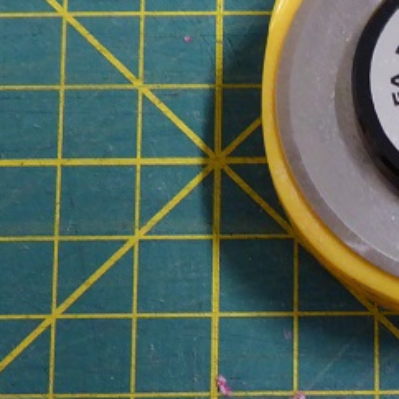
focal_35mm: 73
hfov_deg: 22.6
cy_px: 417
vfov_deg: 22.6
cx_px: 414
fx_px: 952
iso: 400
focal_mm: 4.3
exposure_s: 1/15
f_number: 3.3
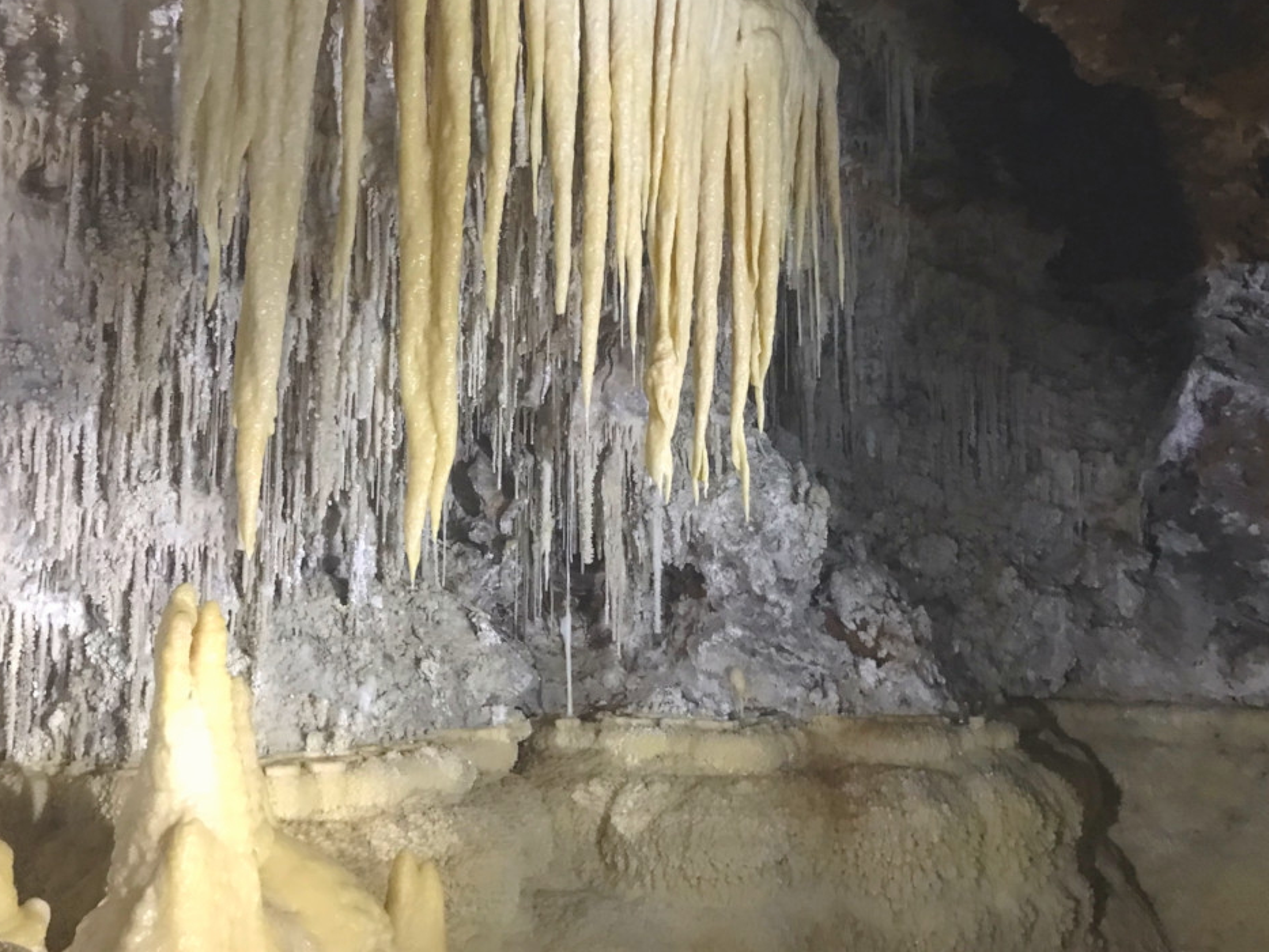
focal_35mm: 36
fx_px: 1320
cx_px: 573
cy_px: 367
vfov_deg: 39.4
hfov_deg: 51.3
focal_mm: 3.99
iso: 80
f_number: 1.8
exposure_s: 1/6
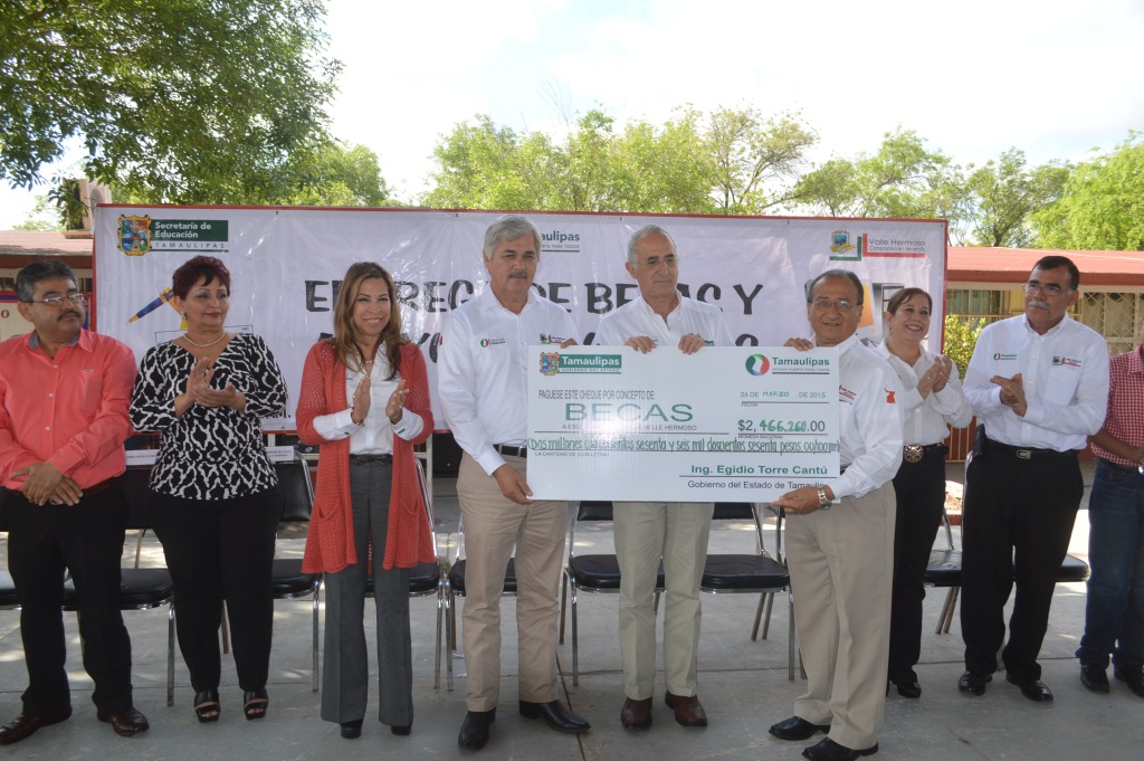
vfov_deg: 47.9
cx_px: 572
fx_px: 857
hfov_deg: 67.4
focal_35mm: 27
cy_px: 380
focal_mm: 18
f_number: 5
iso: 100
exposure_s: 1/200
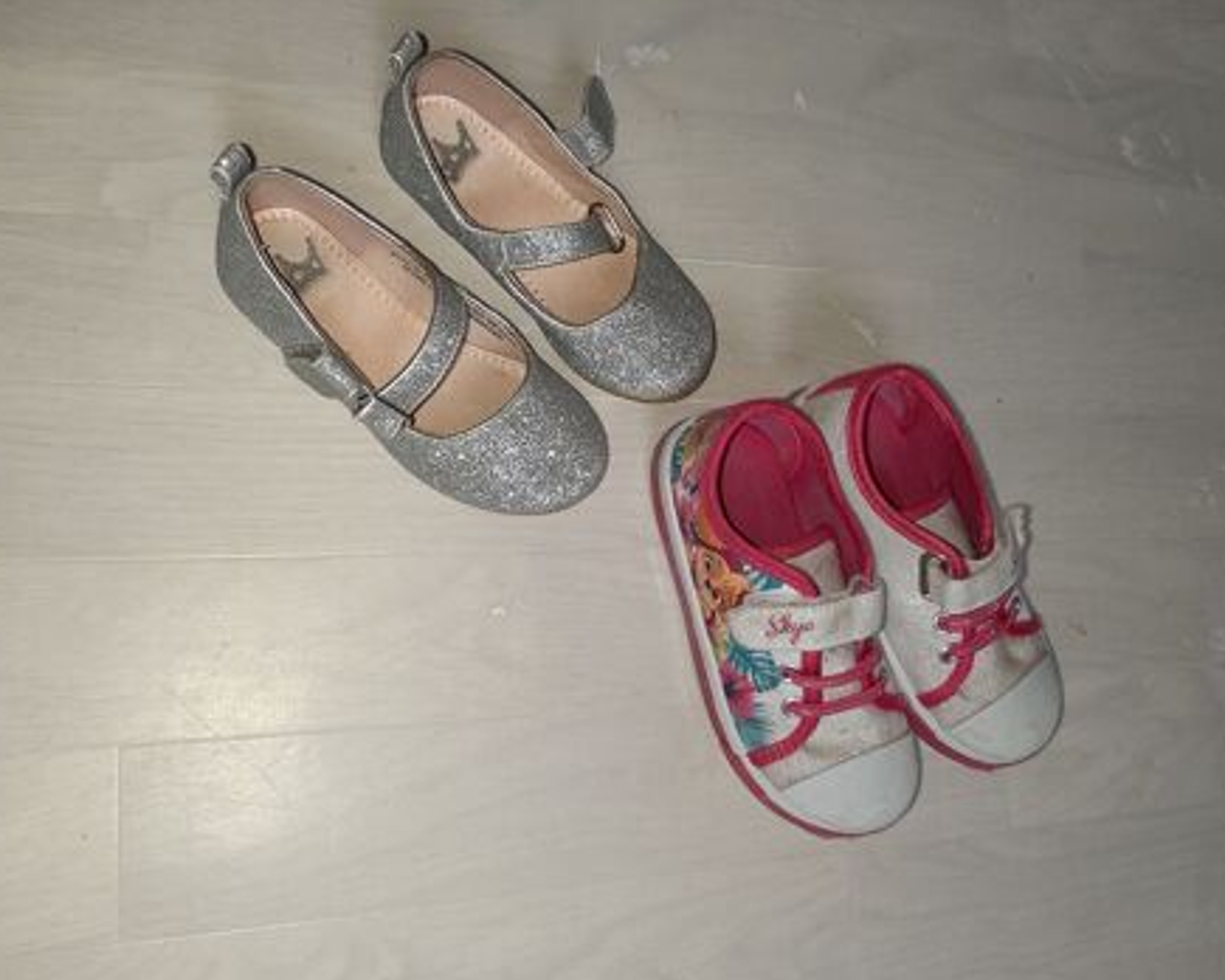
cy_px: 504
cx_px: 636
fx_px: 1015
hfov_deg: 62.2
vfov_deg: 51.5
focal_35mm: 28
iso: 64
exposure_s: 1/50
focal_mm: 3.93
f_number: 1.7
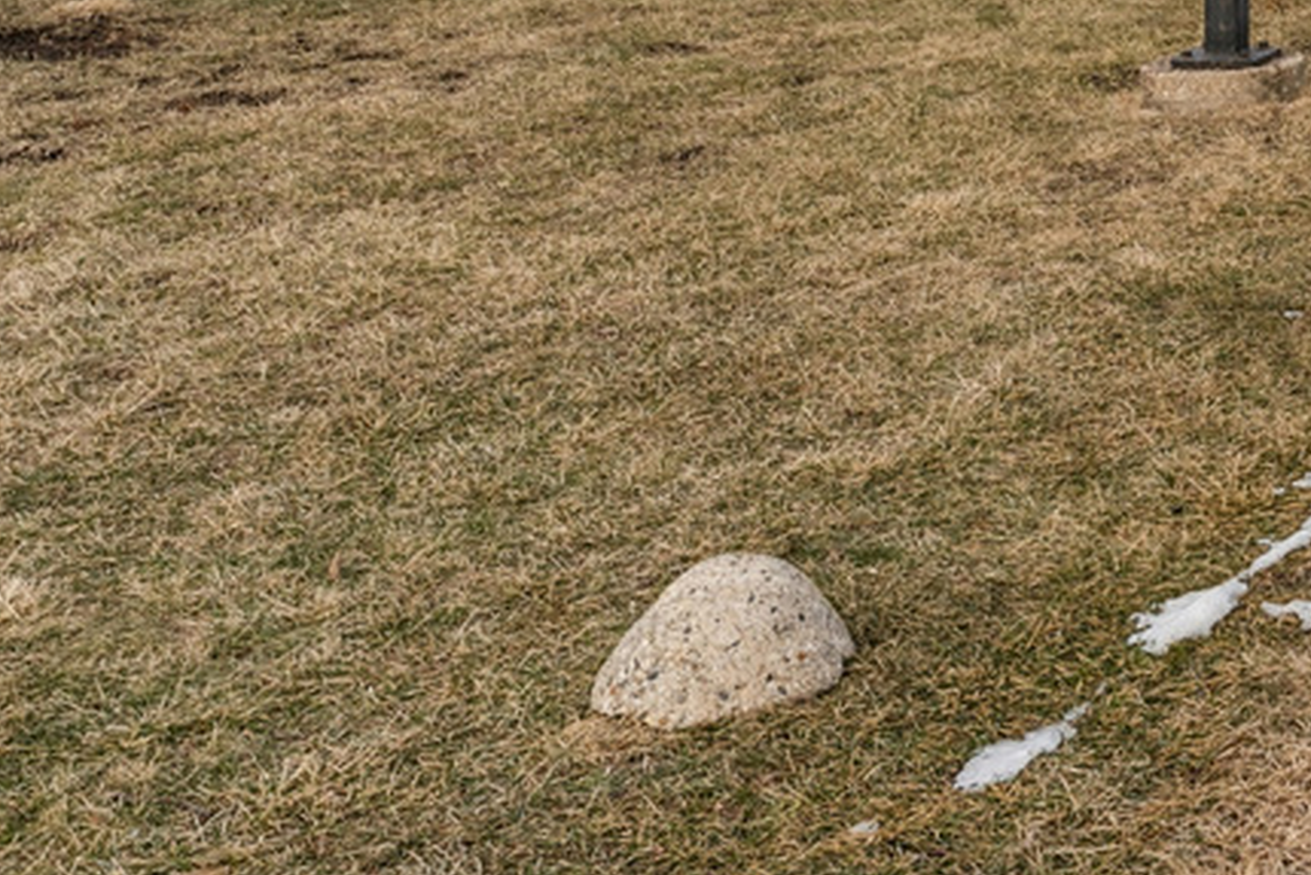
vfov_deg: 17.4
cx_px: 2005
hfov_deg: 23.8
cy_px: -634
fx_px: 2400
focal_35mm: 66
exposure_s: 1/50
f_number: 13
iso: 400
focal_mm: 17.5
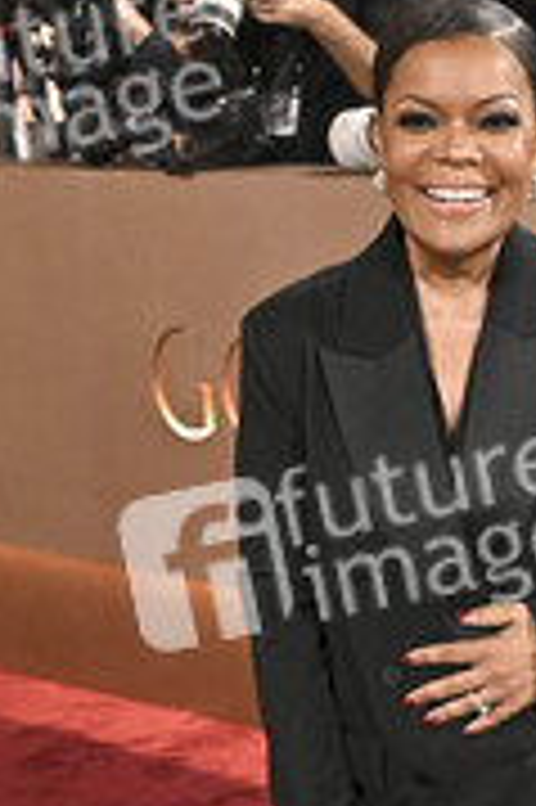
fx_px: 2305
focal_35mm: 103
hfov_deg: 13.2
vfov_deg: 19.4
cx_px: 482
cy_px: 770
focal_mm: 46
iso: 2500
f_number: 5
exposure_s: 1/320
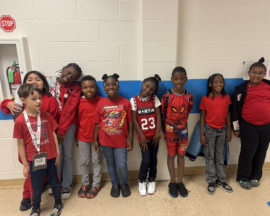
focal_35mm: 26
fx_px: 208
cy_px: 111
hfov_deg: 65.9
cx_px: 148
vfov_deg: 54.9
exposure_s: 1/60
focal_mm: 6.76
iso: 320
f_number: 1.78
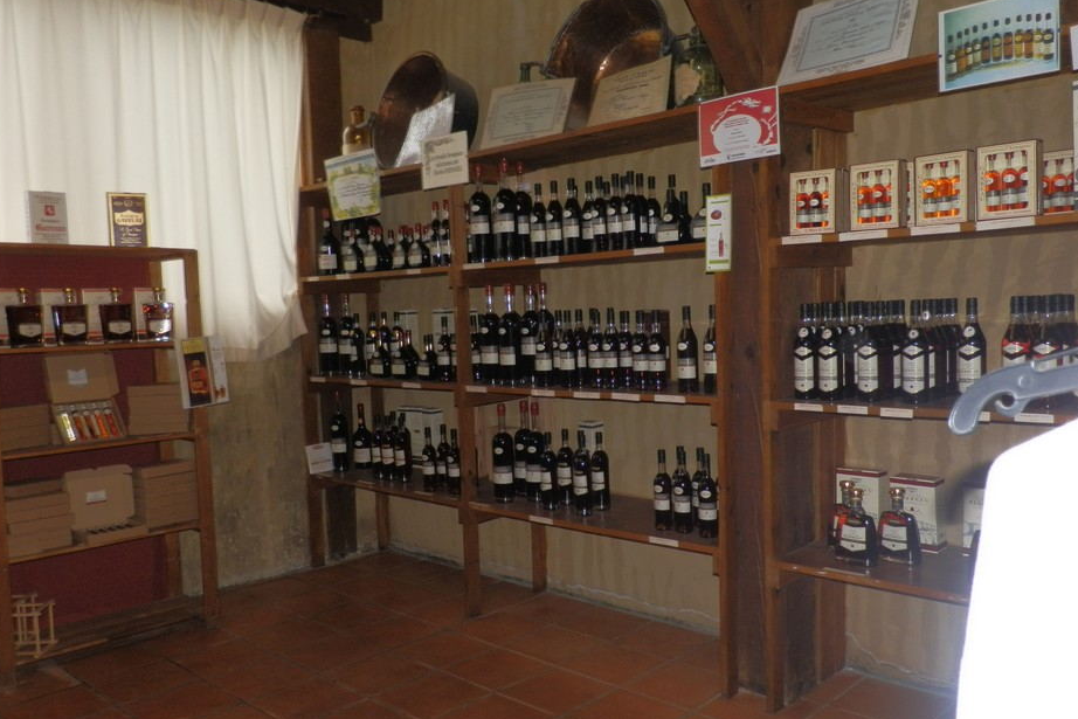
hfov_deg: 61.9
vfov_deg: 43.6
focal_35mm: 30
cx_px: 538
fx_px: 898
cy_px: 365
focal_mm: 5
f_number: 3.3
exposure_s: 1/30
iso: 125
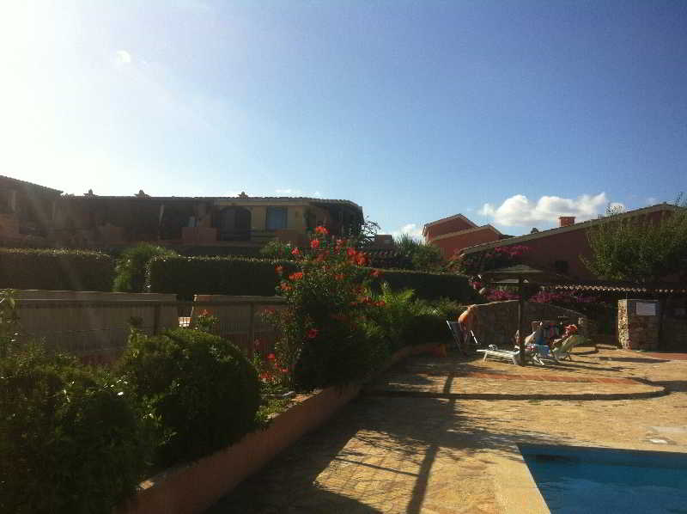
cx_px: 344
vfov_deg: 40.6
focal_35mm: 35
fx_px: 694
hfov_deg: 52.7
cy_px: 257
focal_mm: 3.85
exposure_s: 1/1411
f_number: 2.8
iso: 80
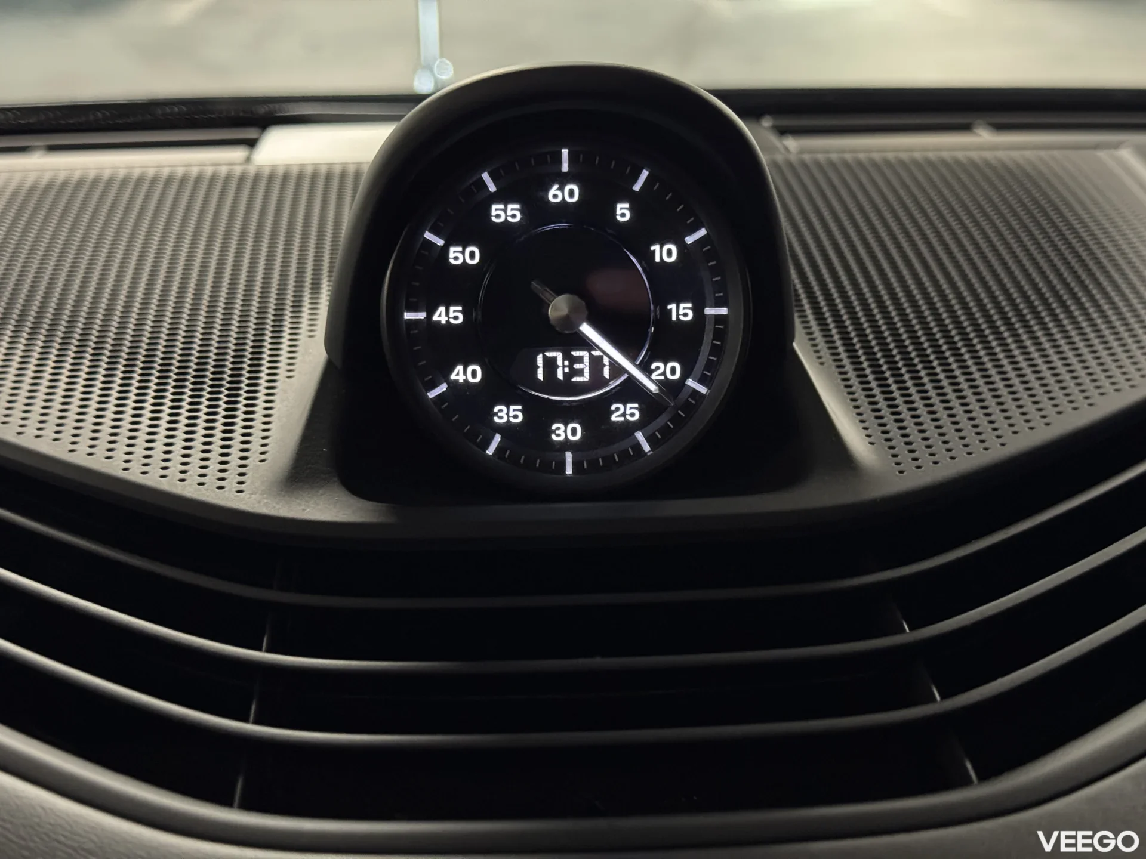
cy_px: 430
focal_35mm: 48
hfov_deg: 39.7
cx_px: 573
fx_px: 1589
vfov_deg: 30.3
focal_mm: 6.76
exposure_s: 1/19
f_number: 1.78
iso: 800
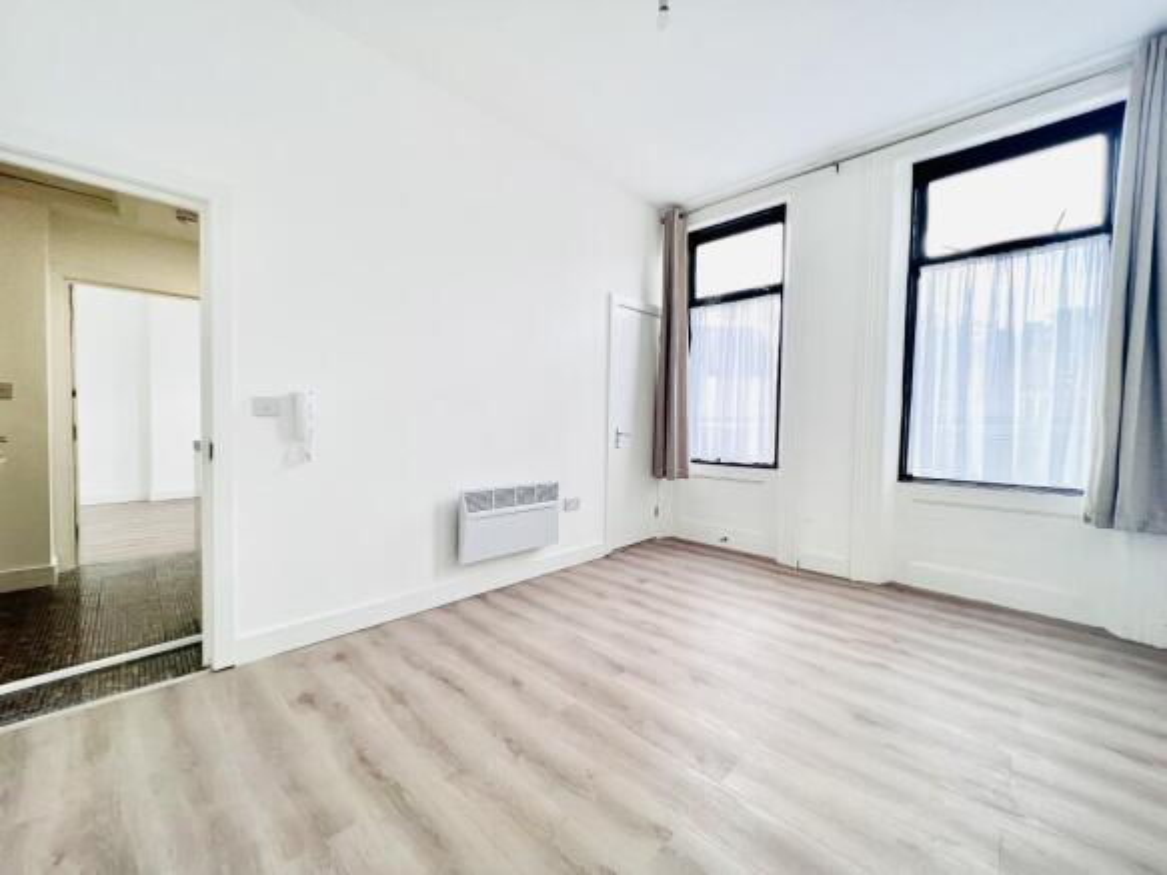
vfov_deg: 89.9
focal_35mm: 13
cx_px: 584
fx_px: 438
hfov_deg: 106.2
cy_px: 438
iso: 32
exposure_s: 1/131
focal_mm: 1.57
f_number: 1.8
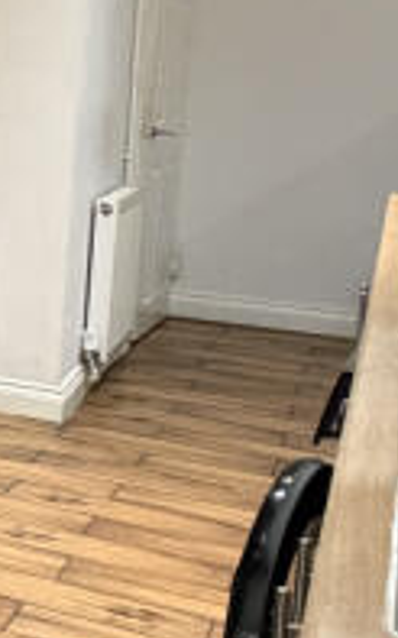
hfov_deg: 11.2
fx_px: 1337
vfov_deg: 26.4
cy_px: 139
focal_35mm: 77
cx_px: -767
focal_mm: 2.22
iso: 320
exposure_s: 1/50
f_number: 2.2
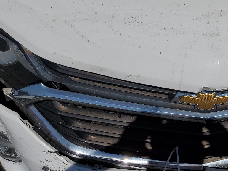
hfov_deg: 33.2
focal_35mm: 54
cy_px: 21
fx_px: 356
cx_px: 217
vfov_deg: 26.3
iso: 53
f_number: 1.5
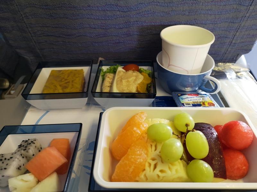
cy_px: 96
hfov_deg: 65.3
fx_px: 200
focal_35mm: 27
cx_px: 128
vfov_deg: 51.4
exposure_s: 1/100
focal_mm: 3.95
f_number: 1.8
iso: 320
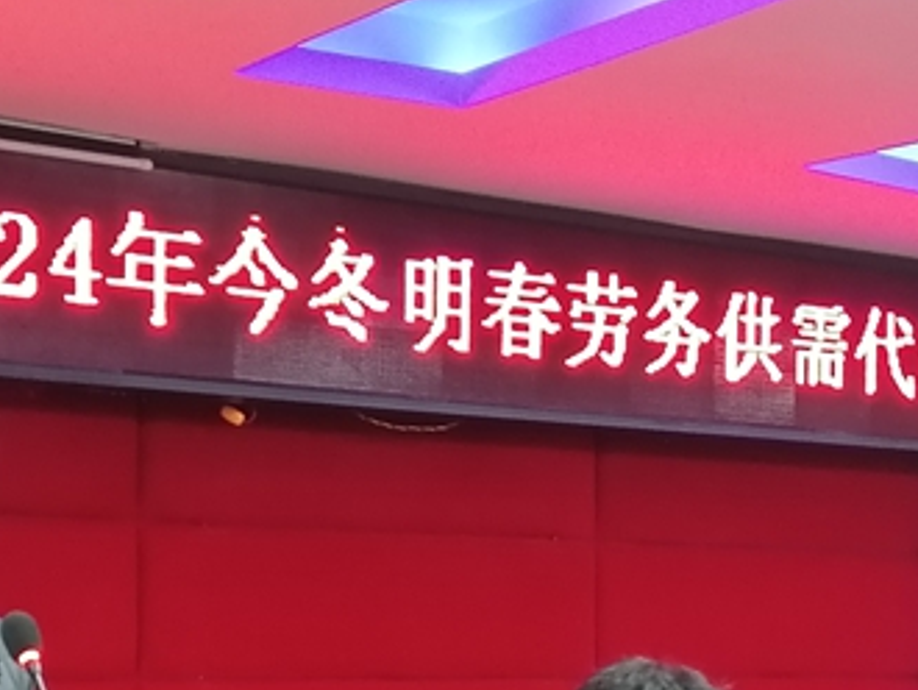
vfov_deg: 15.7
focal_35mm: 93
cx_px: 320
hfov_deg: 21.0
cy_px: 637
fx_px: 2468
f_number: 1.8
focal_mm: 5.3
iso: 640
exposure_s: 1/25
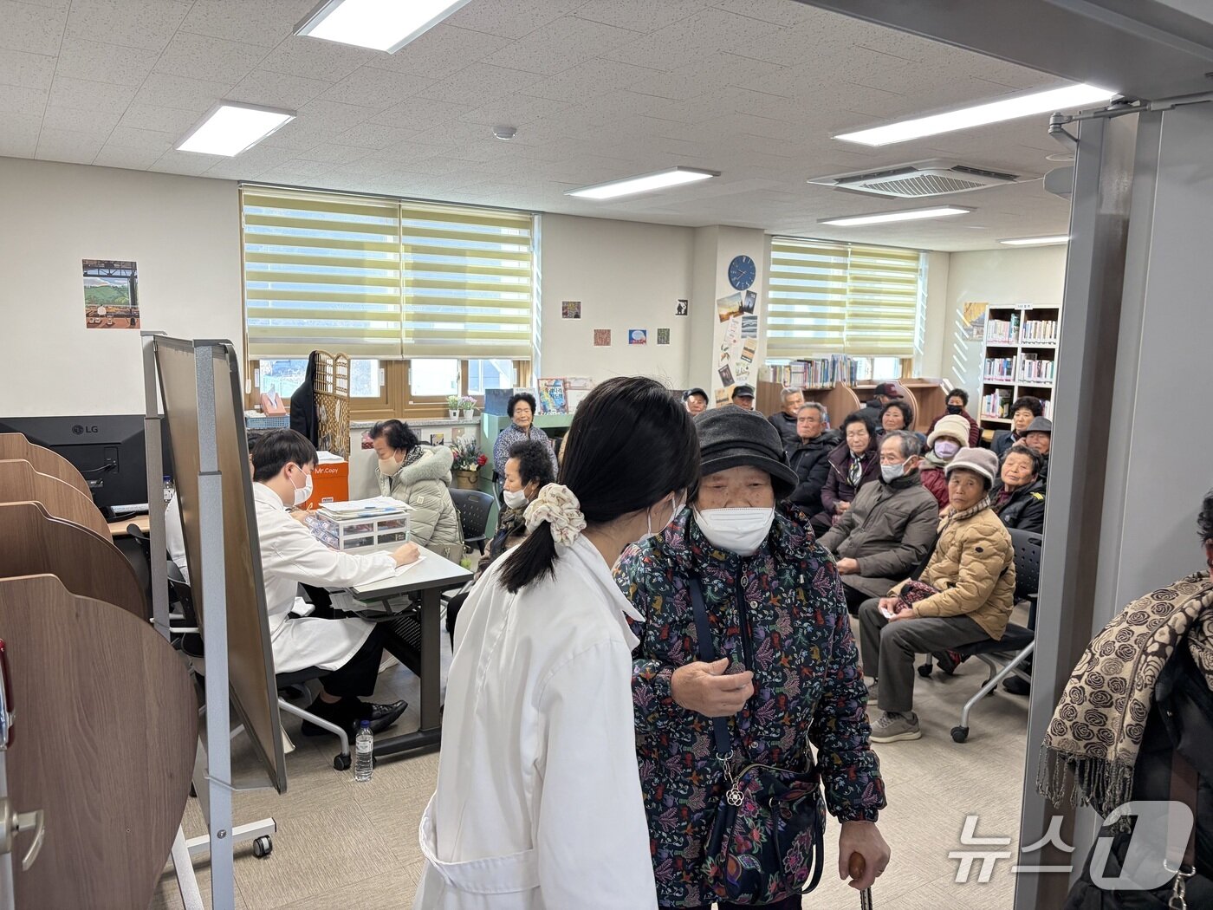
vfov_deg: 53.1
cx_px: 606
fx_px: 911
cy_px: 455
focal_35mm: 26
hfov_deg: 67.3
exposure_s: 1/120
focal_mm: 5.96
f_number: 1.6
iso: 100
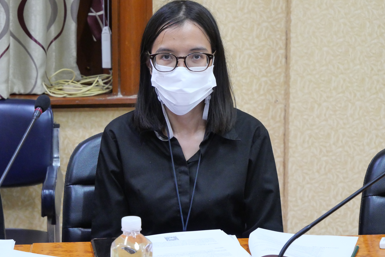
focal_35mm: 123
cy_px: 120
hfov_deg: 16.6
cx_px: 185
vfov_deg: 11.2
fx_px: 1316
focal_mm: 53
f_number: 5.6
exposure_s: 1/25
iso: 3200
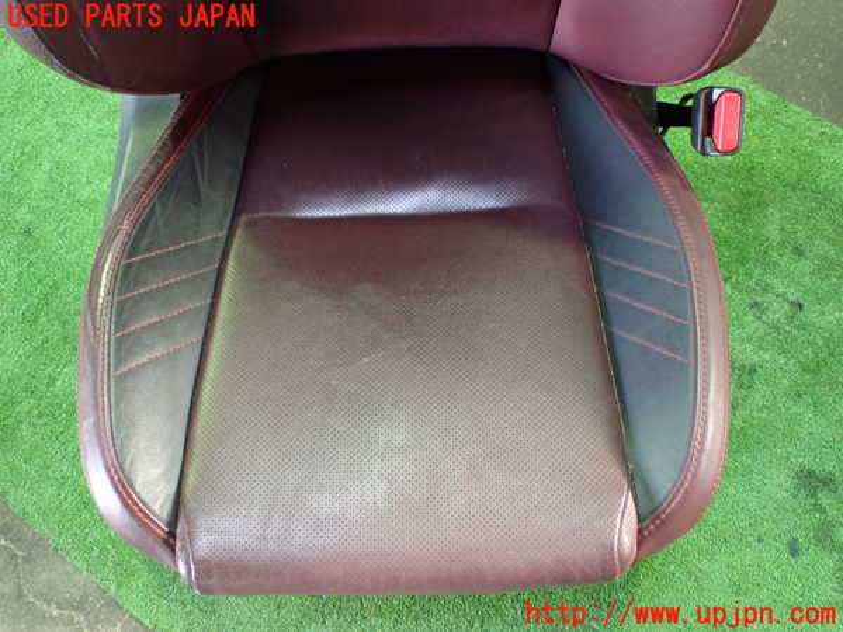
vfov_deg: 46.8
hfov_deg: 60.0
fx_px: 731
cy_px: 316
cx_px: 422
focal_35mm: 30
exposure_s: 1/40
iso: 800
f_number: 2.3
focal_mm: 5.4
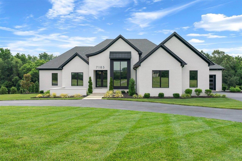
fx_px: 202
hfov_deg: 61.9
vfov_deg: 43.6
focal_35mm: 30
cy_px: 80
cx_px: 121
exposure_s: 1/125
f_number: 7.1
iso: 125
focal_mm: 20
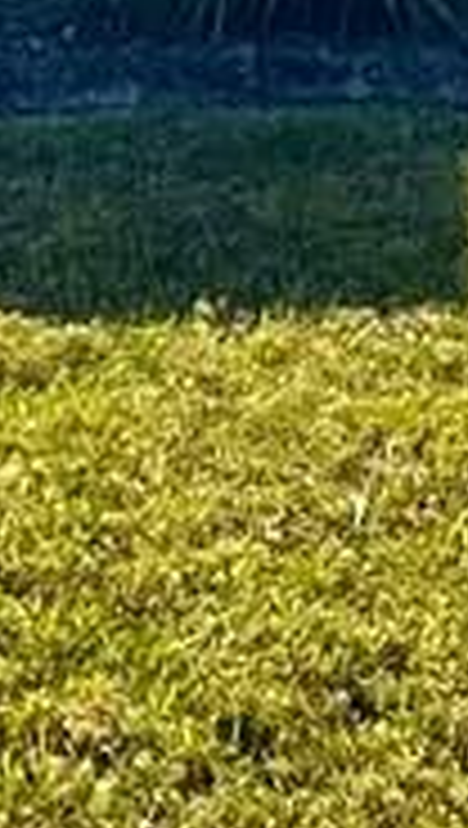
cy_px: -904
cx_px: 58
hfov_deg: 5.0
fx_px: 5407
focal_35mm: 246
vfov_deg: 8.3
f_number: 1.6
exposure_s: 1/6494
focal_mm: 4.2
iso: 32
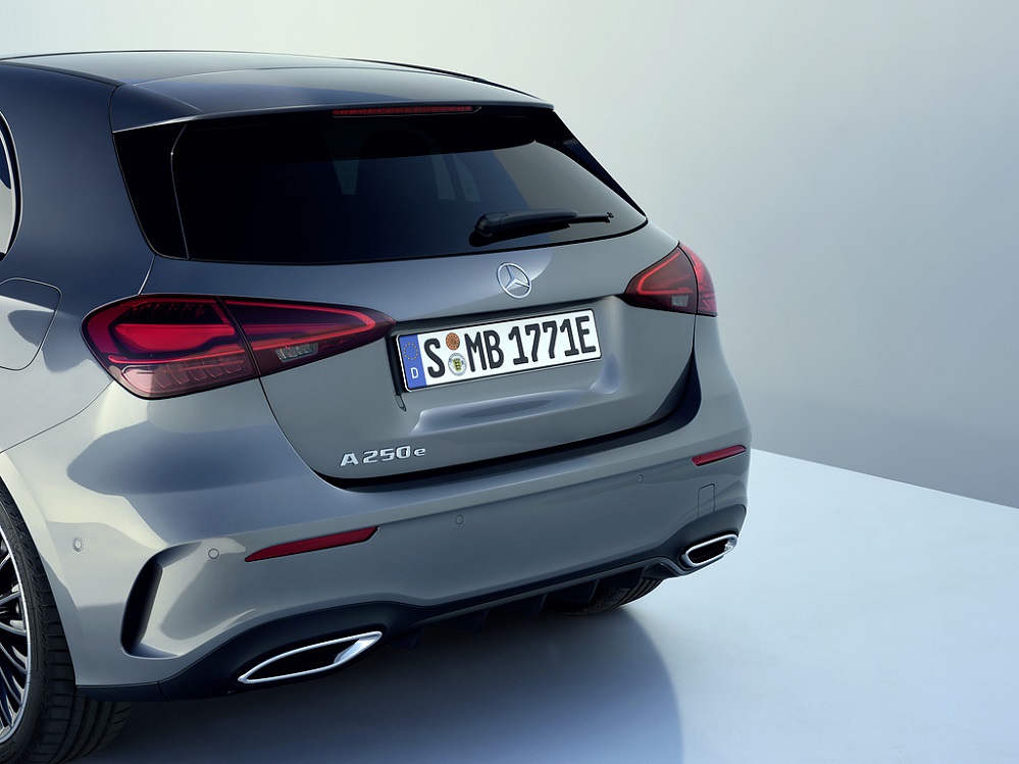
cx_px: 510
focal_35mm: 59
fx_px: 1737
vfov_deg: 24.8
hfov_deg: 32.7
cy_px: 382
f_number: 11
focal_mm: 75
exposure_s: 1/60
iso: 250
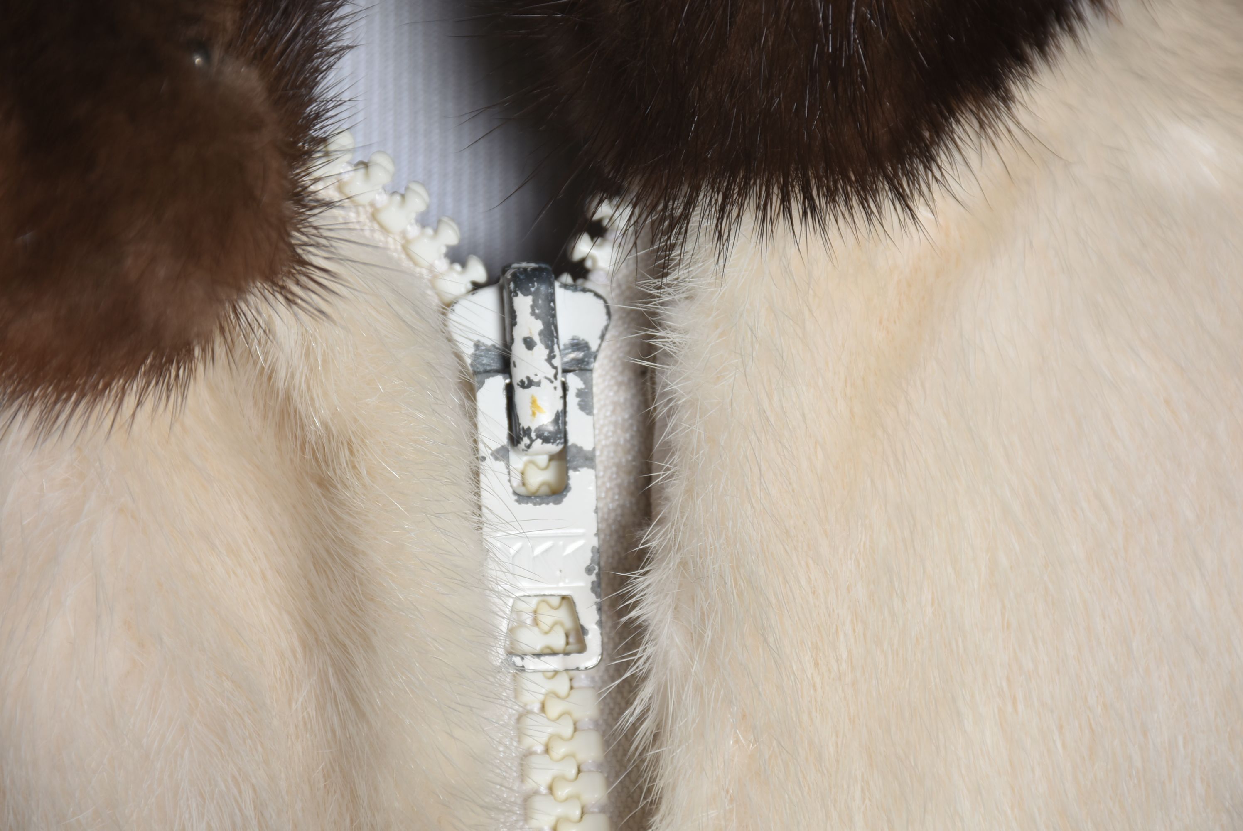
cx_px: 622
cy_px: 416
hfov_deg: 9.8
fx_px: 7256
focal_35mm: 210
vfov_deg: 6.6
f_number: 10
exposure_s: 1/125
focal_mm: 140
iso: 200
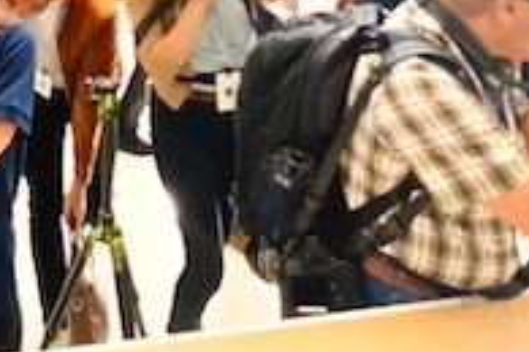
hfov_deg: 7.6
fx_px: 3952
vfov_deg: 5.1
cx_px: -43
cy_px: -60
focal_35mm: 269
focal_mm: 35
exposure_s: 1/320
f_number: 1.8
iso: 160
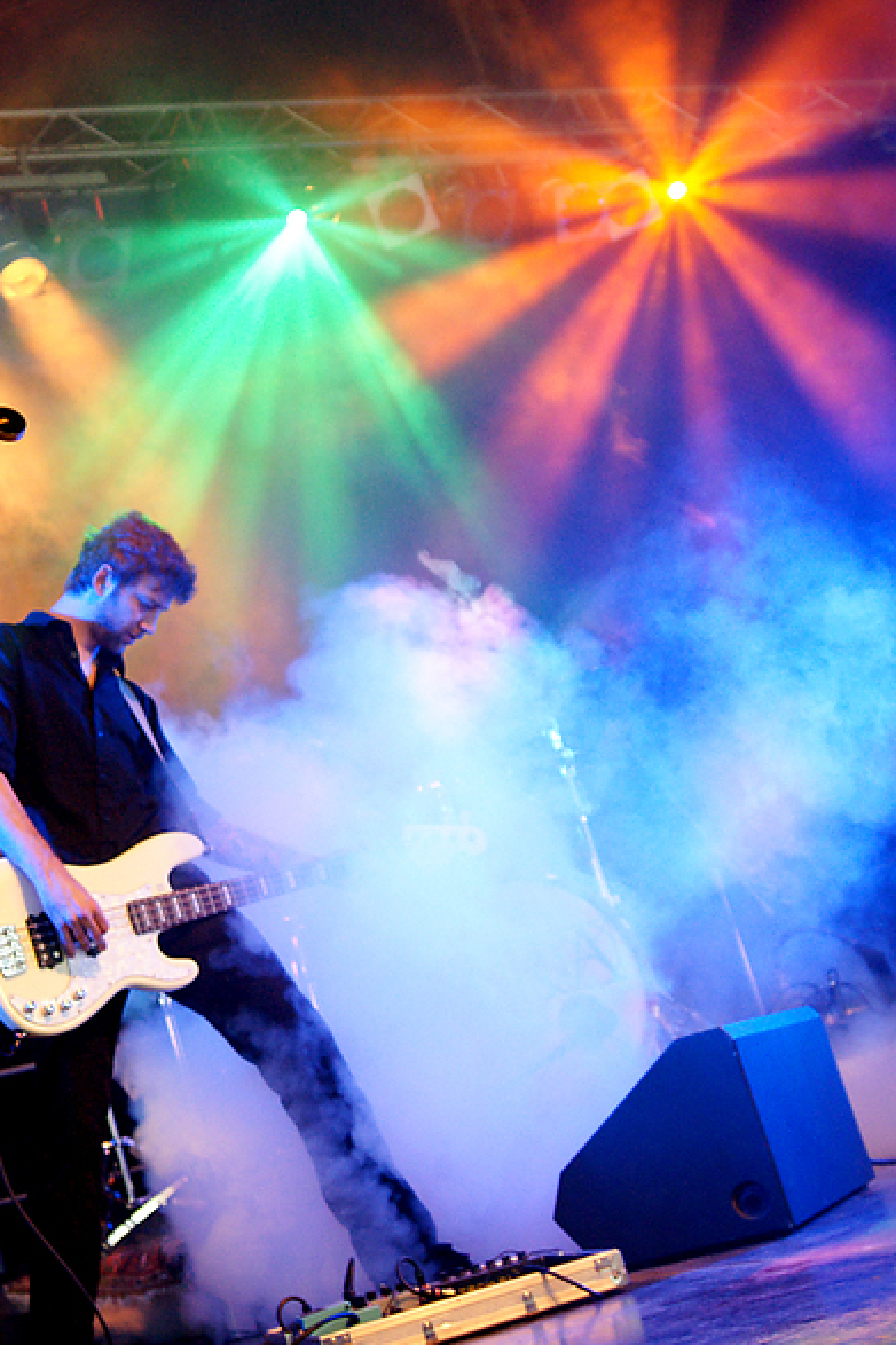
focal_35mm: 46
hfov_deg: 27.8
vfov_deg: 42.8
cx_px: 39
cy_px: 678
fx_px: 1718
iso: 800
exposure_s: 1/40
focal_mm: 20
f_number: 2
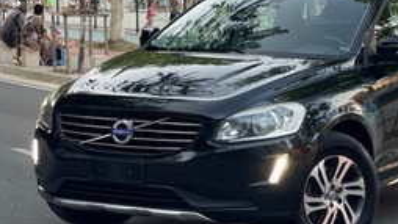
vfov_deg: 12.2
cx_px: 268
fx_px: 1045
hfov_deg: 21.5
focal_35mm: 99
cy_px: 114
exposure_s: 1/121
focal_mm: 7.5
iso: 160
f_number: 2.2
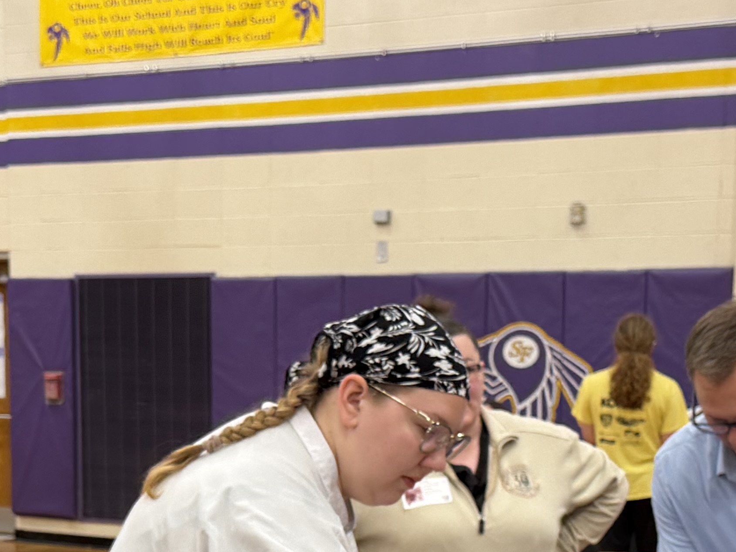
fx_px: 1722
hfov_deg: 24.1
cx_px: 352
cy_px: 616
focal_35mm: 81
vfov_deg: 17.6
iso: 160
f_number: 1.78
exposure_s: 1/121
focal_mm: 6.76
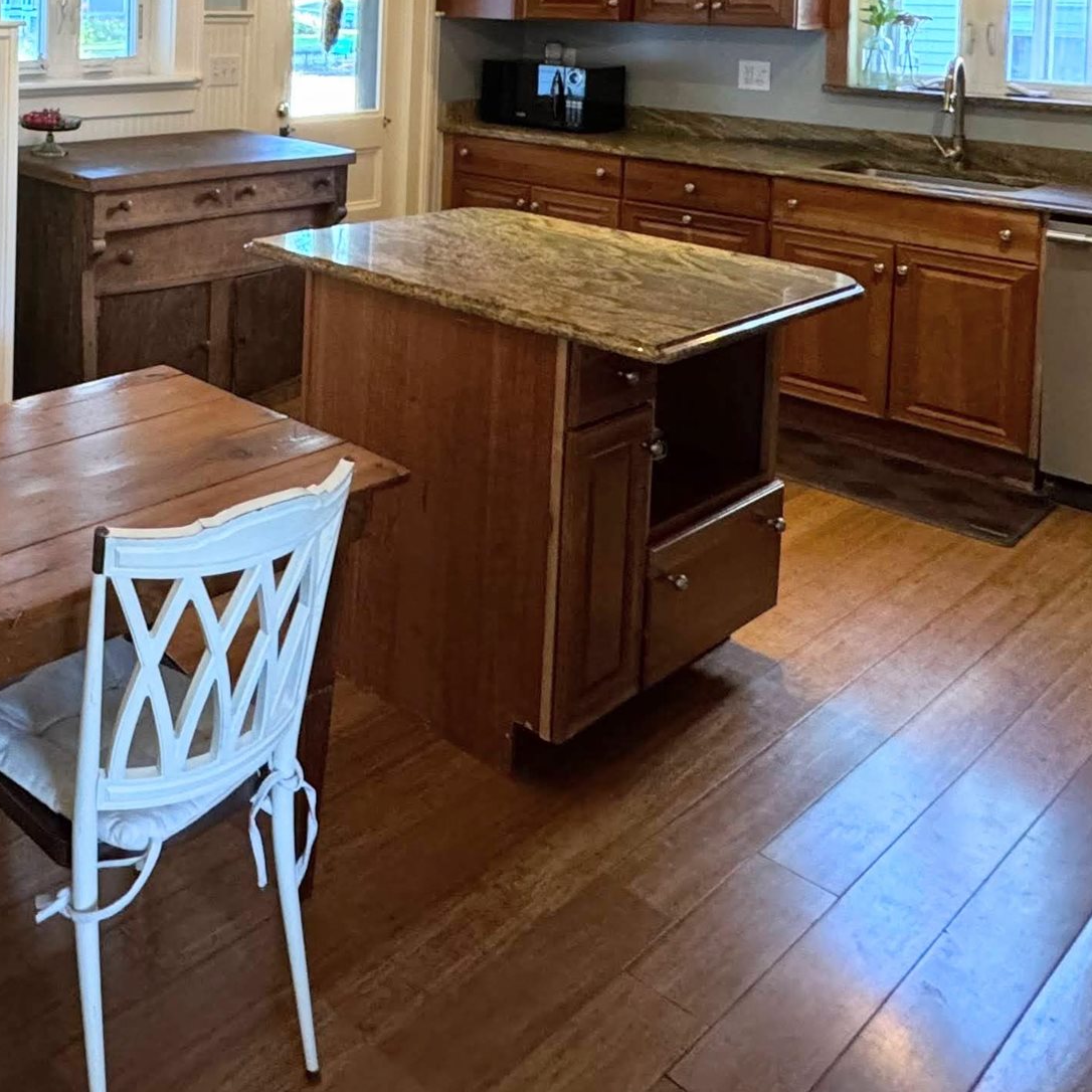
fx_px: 1249
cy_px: 22
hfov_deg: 41.8
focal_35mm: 35
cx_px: 32
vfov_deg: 41.6
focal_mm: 2.22
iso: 320
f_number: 2.2
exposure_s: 1/60
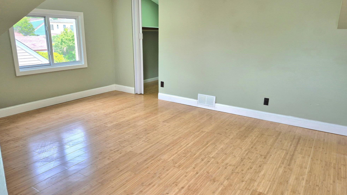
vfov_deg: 44.4
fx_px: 239
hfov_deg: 71.9
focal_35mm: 26
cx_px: 178
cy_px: 104
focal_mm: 5.4
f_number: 1.8
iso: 50
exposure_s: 1/182
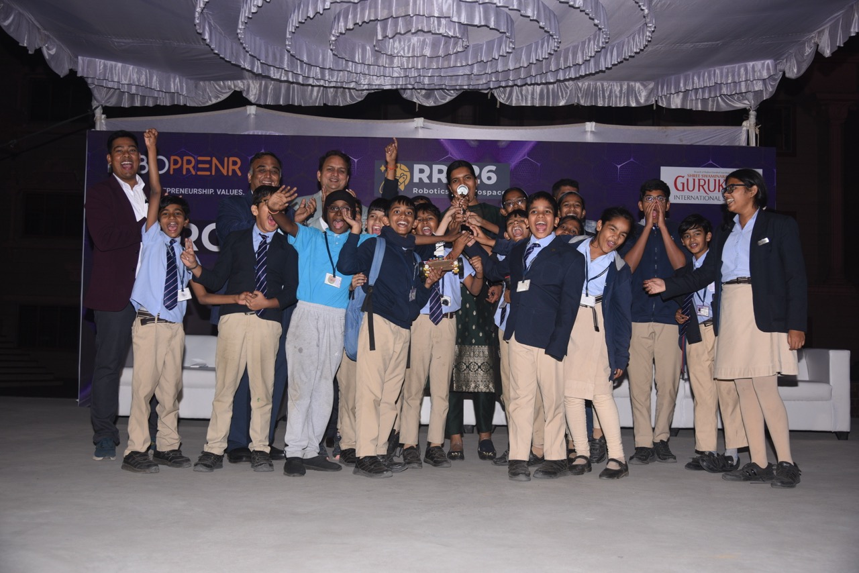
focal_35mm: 38
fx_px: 907
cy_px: 286
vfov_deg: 35.1
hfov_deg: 50.7
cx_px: 430
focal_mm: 38
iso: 400
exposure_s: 1/125
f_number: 4.5
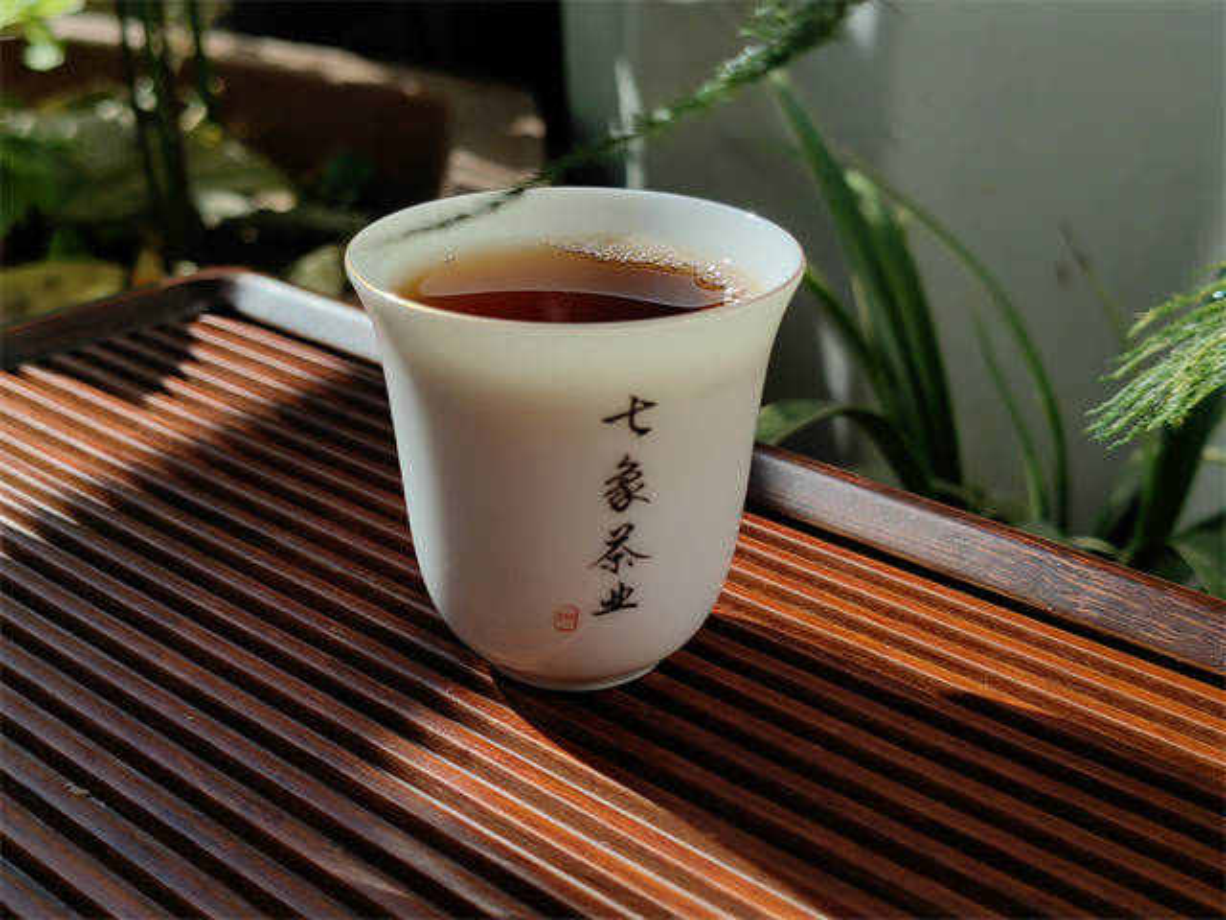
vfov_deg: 31.5
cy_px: 460
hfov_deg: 41.2
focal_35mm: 46
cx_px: 613
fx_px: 1629
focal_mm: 5.54
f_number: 1.8
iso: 50
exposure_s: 1/539
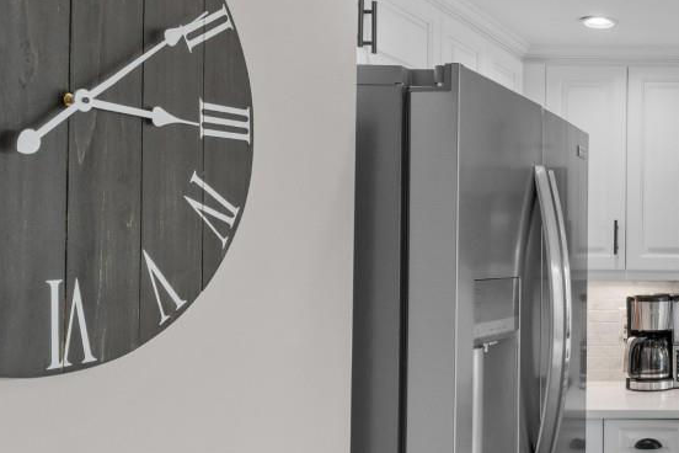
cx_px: 828
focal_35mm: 44
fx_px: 830
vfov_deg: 30.5
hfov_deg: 34.8
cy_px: 245
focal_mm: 10
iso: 100
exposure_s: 1/4
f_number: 4.5
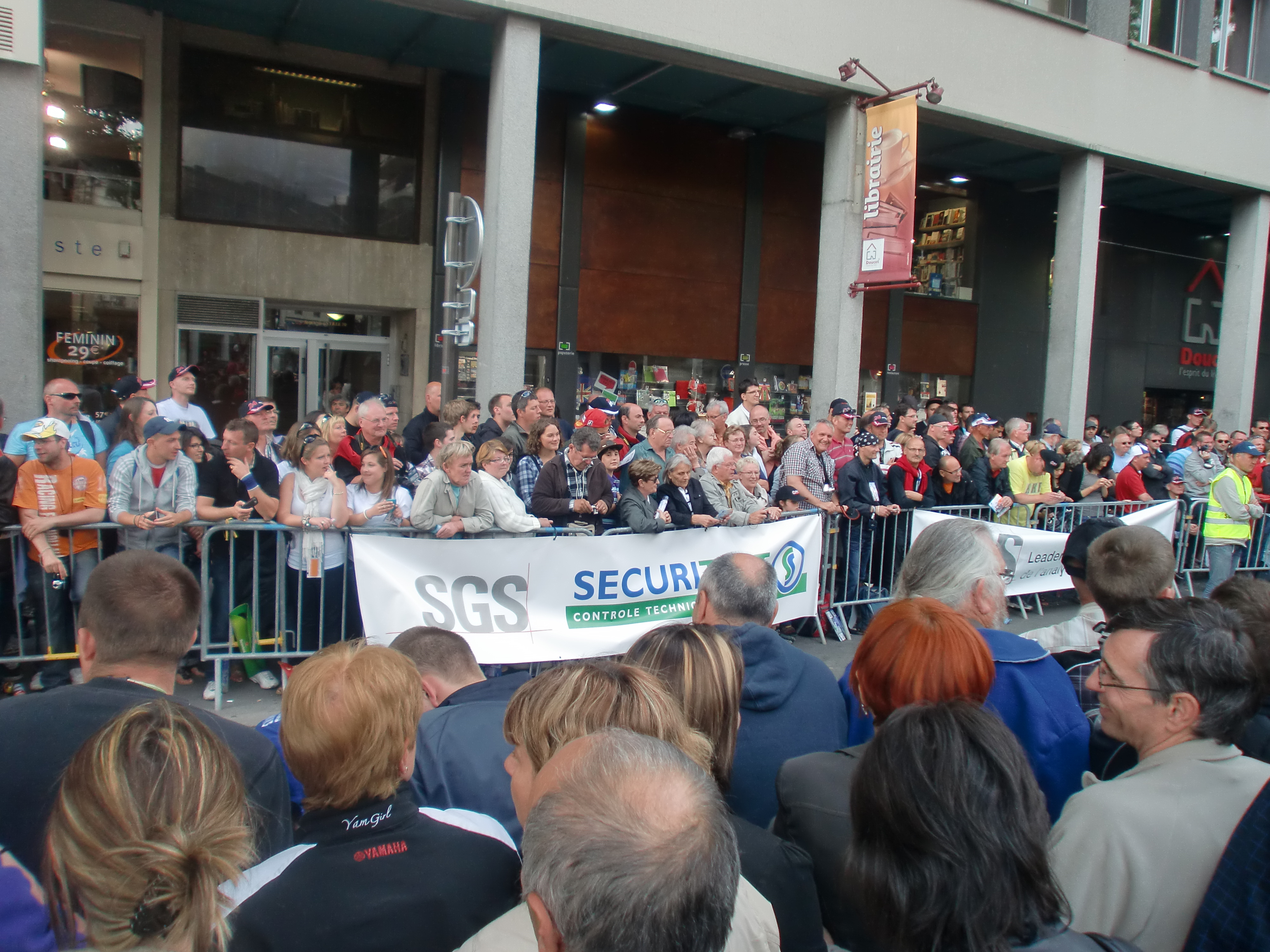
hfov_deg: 67.3
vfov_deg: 53.1
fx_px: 954
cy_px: 476
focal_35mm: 26
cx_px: 635
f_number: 2.6
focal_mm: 4.65
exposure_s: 1/200
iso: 64
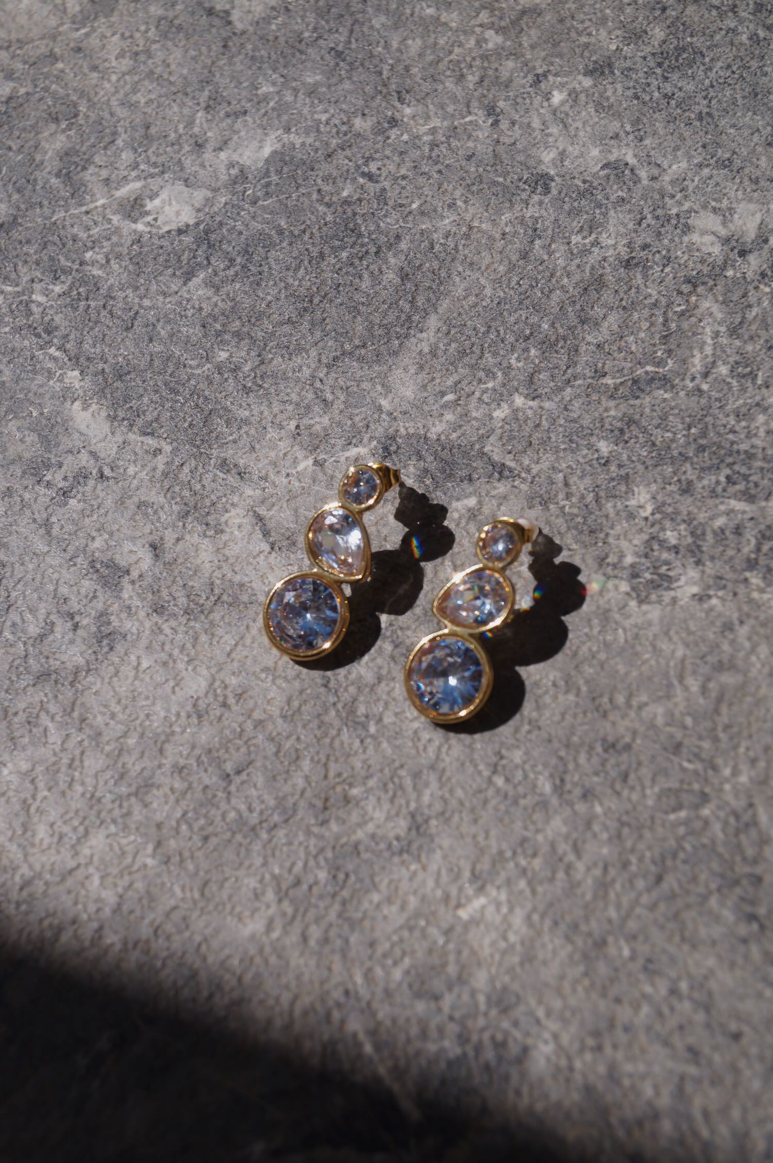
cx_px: 386
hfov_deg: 20.3
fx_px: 2162
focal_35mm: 67
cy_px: 582
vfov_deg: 30.1
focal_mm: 45
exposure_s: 1/640
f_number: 8
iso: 100
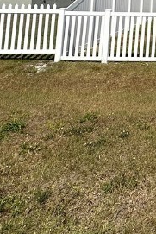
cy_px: -50
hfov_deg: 19.8
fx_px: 357
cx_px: 260
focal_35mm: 55
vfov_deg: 30.5
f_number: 2.2
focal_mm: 2.22
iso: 50
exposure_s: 1/4831
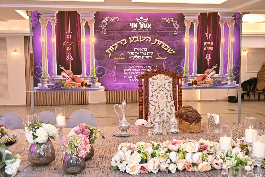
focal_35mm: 41
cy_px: 88
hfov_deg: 47.4
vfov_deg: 32.6
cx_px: 132
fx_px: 302
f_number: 5.6
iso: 640
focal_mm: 41
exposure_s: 1/50
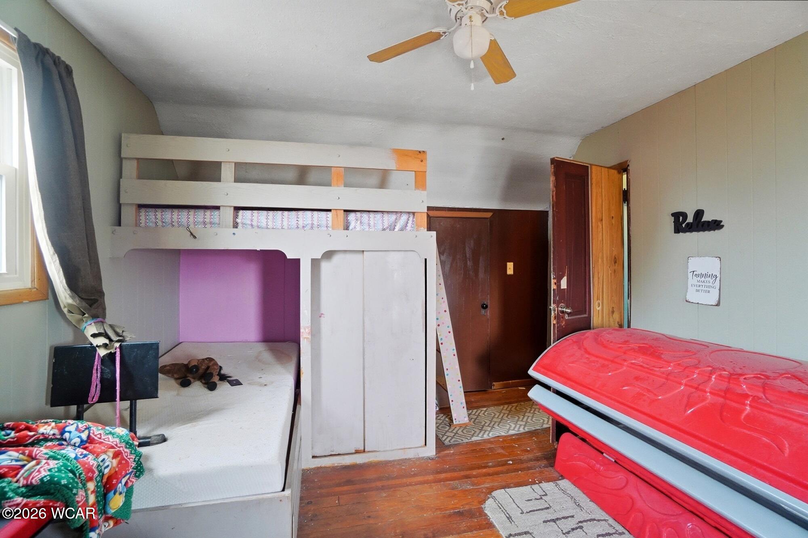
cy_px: 269
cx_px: 404
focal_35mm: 15
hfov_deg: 100.4
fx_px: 336
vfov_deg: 77.2
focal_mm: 10
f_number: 4.5
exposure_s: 1/40
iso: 125
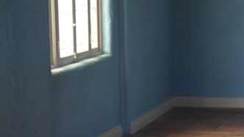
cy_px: 78
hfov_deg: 15.2
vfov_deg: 8.8
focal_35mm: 138
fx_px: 893
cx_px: 251
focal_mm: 56
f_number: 3.5
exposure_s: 1/125
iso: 8000
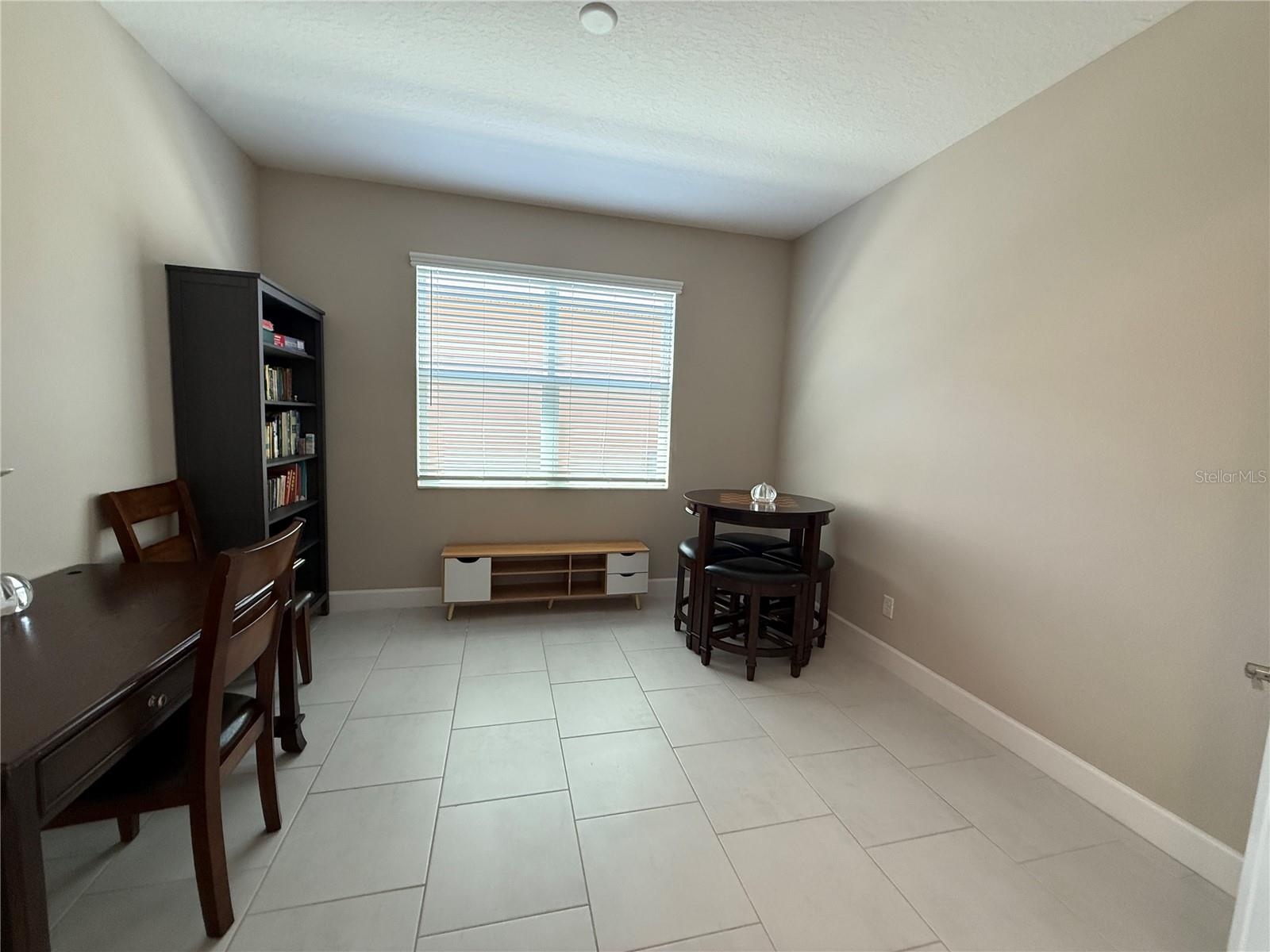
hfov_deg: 102.1
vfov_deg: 85.7
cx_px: 635
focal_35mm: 14
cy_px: 476
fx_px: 514
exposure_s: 1/120
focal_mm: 2.22
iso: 400
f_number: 2.2
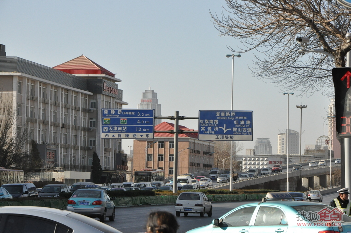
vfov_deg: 10.1
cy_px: 116
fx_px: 1315
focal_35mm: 135
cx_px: 176
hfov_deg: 15.2
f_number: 10
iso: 1600
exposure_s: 1/2000
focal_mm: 90
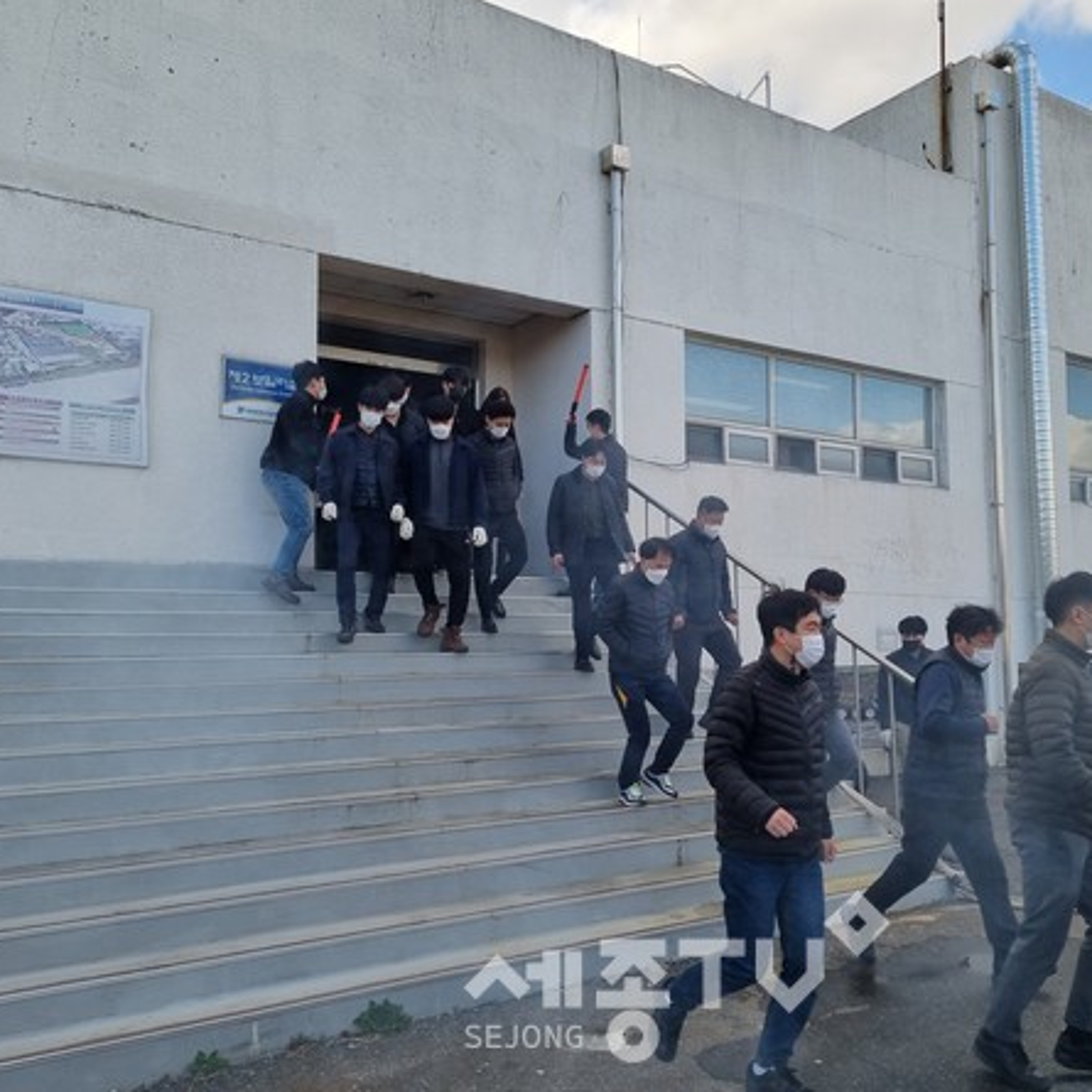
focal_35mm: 31
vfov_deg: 52.5
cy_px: 547
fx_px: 1106
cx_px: 640
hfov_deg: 52.3
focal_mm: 5.4
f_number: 1.8
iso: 50
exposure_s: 1/848
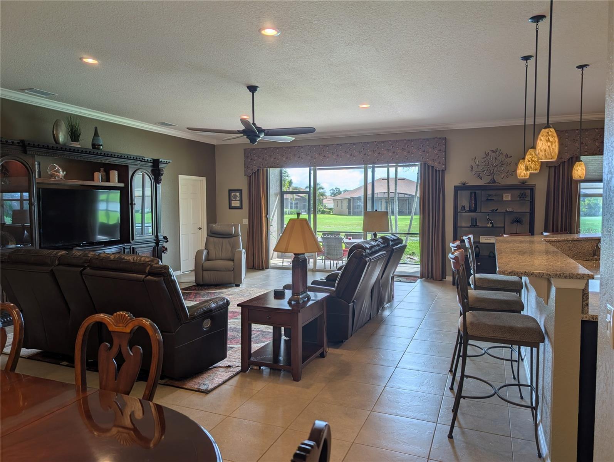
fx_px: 426
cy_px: 231
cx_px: 307
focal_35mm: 24
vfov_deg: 56.9
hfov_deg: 71.5
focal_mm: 6.9
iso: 20
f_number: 1.68
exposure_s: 1/270
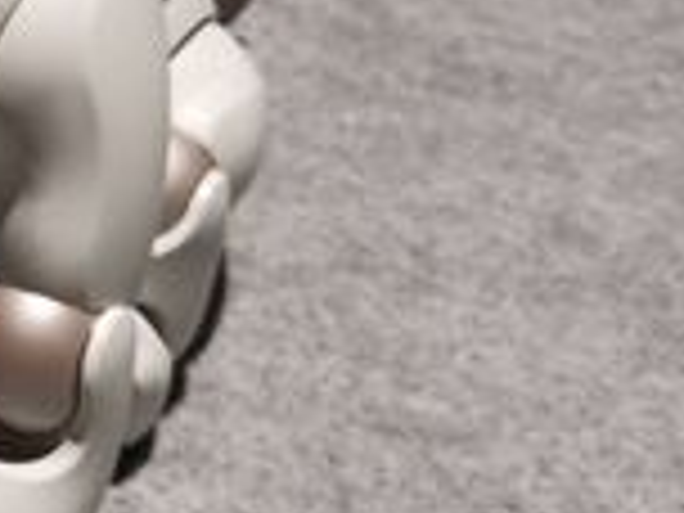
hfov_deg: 18.0
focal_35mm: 97
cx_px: -351
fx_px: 1917
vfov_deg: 14.9
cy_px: -50
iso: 100
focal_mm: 3.95
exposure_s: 1/120
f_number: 1.8
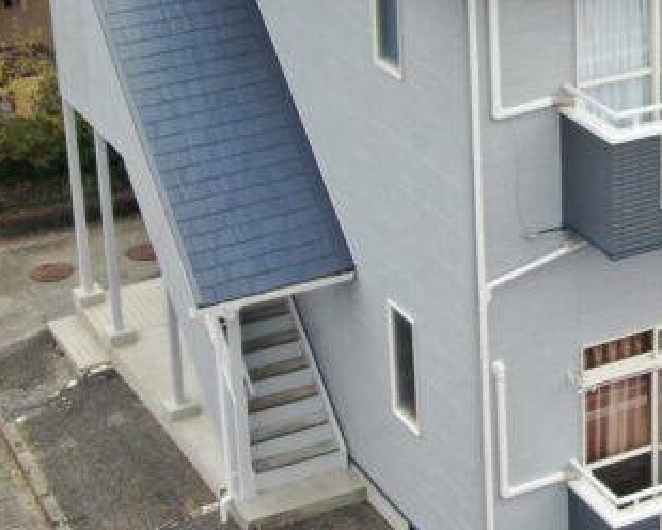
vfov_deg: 19.5
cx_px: 690
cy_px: 47
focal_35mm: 77
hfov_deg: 23.5
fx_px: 1509
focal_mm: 5.82
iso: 100
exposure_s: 1/160
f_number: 3.2
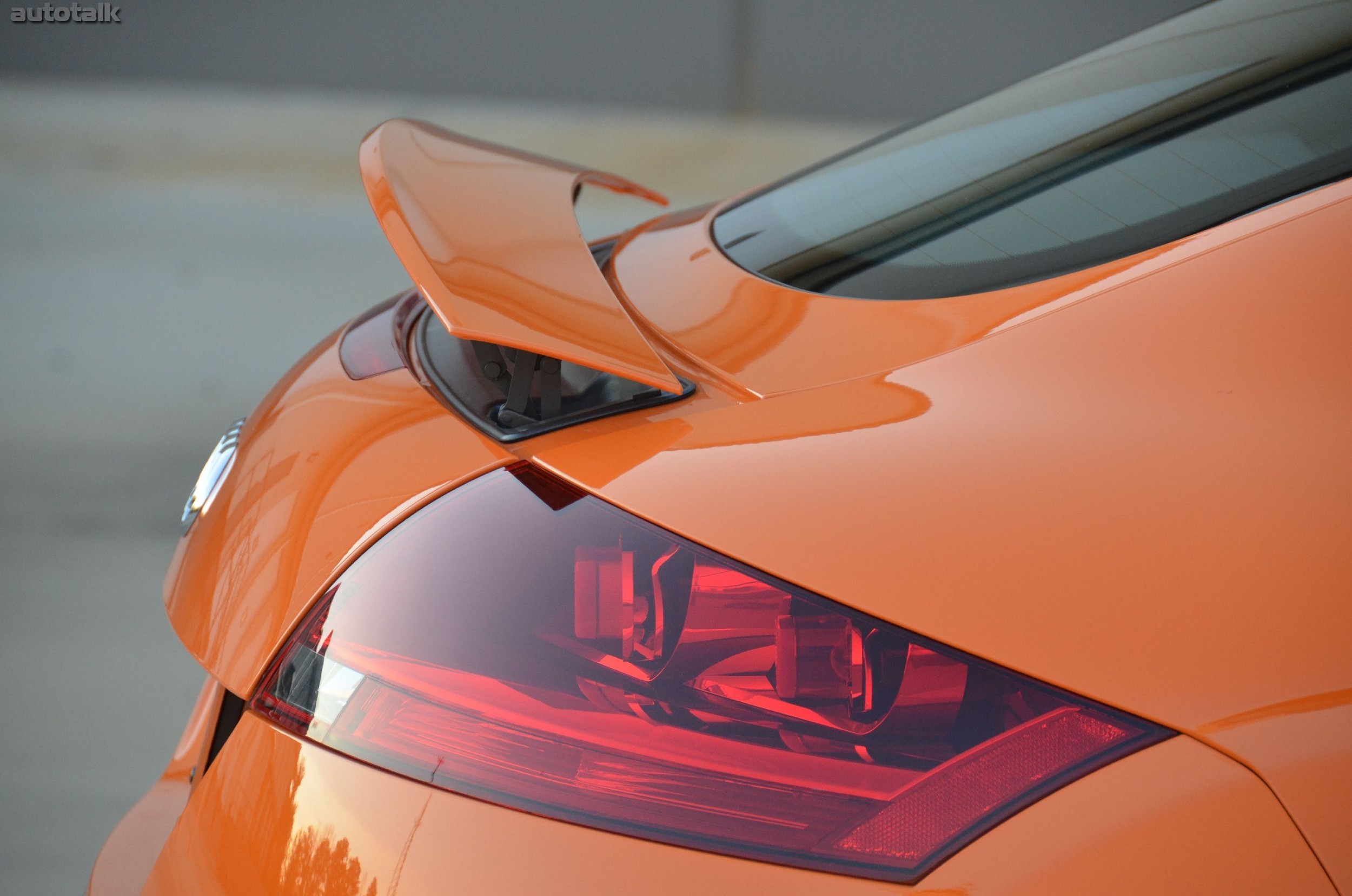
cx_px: 676
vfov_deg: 5.4
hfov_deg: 8.1
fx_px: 9557
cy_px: 448
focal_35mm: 255
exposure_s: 1/500
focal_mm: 170
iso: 1250
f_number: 5.6
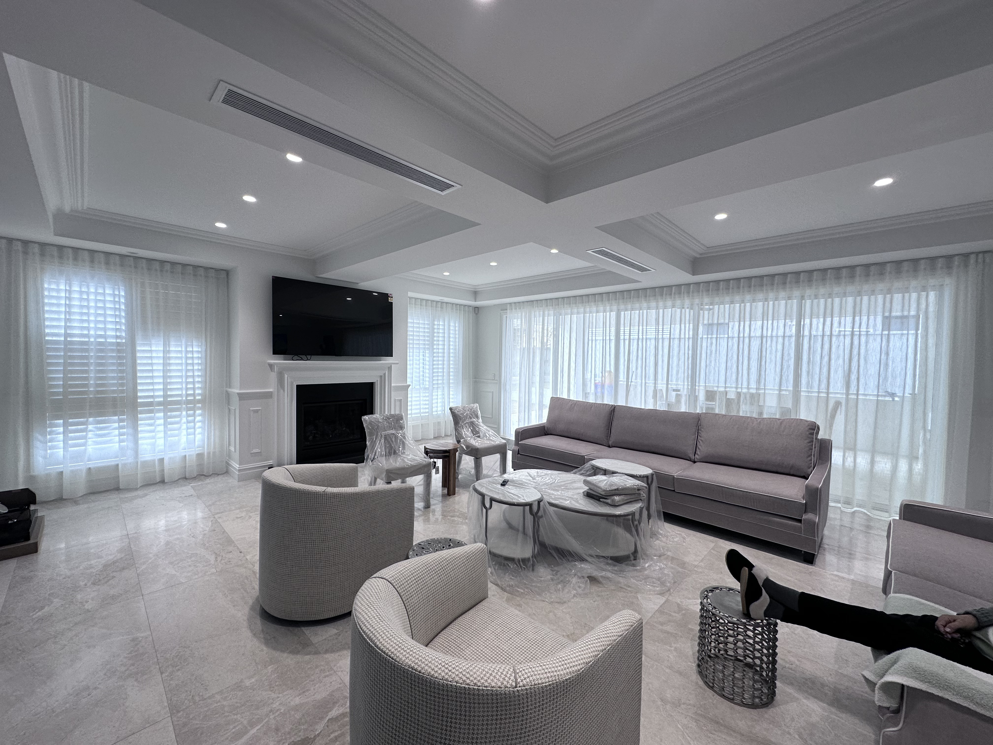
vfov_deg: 85.7
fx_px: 402
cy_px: 372
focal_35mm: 14
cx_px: 496
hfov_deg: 102.1
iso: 80
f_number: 2.2
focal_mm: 2.22
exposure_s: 1/100
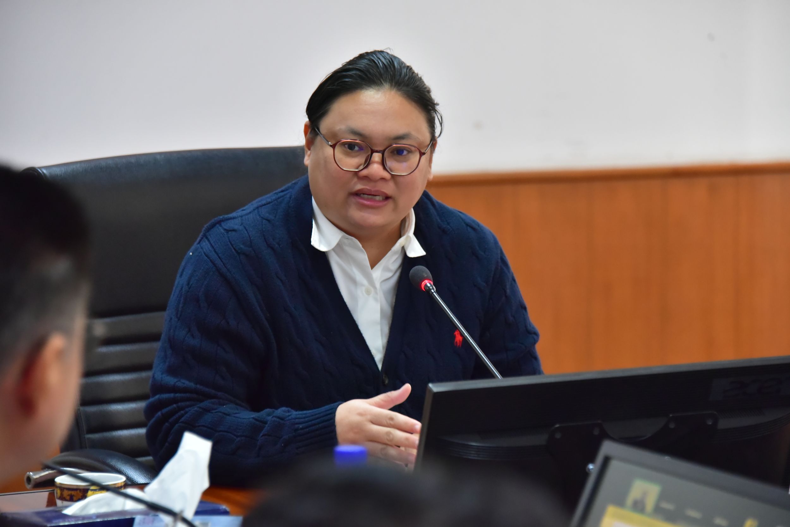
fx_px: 3951
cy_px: 264
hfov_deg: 11.4
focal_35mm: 180
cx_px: 395
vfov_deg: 7.6
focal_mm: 180
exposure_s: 1/160
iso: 6400
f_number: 6.3
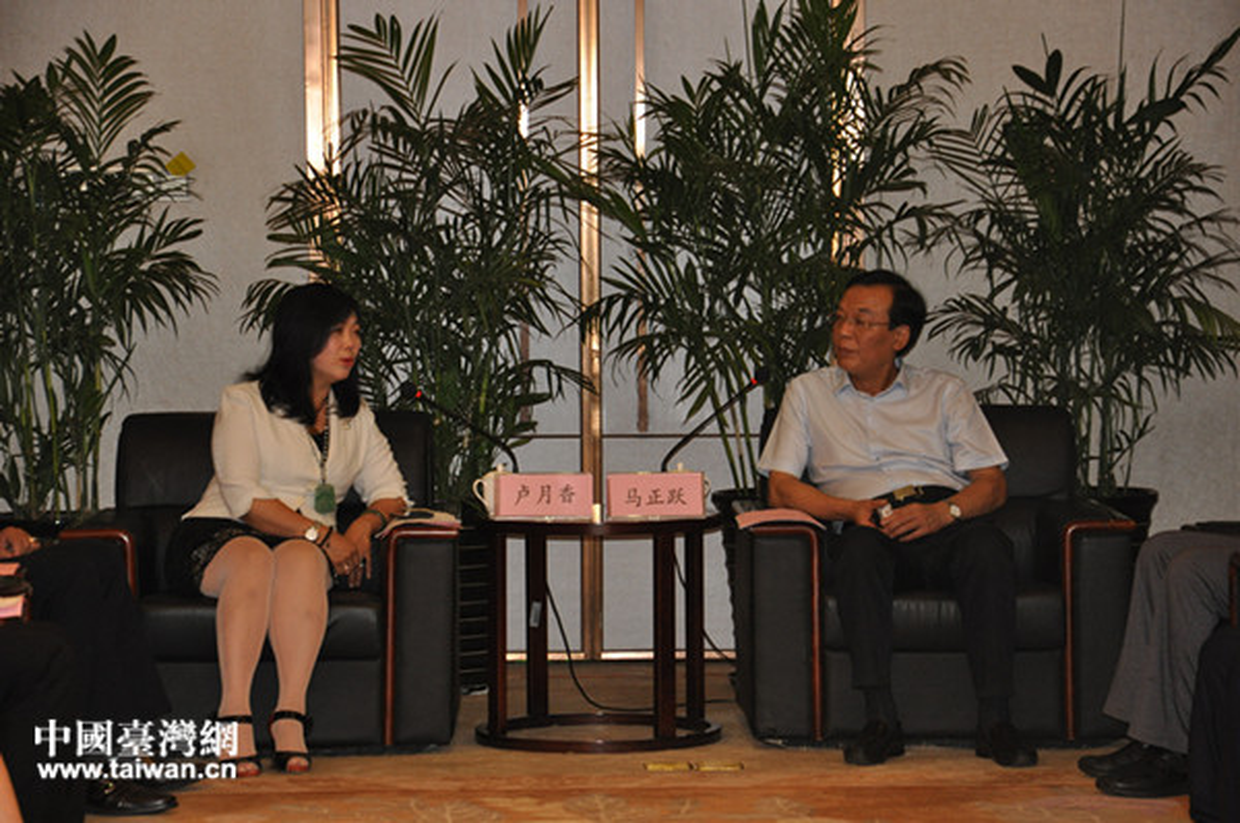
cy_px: 412
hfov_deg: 14.0
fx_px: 5055
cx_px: 620
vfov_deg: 9.3
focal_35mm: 147
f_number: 5.6
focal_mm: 98
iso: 800
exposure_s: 1/60
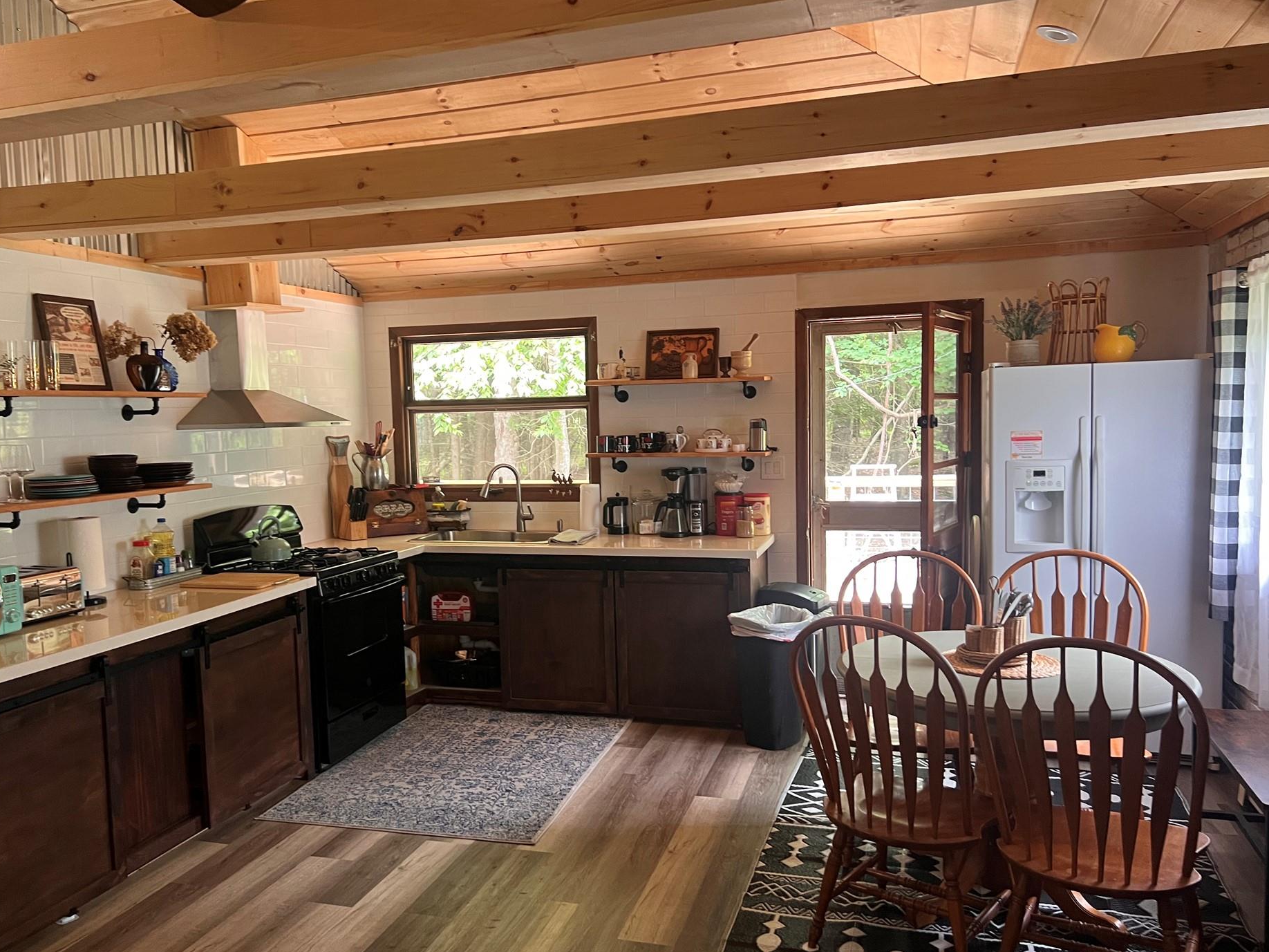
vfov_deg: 48.2
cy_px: 507
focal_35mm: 29
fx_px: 1063
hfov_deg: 61.6
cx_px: 588
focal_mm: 5.7
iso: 250
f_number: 1.5
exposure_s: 1/60
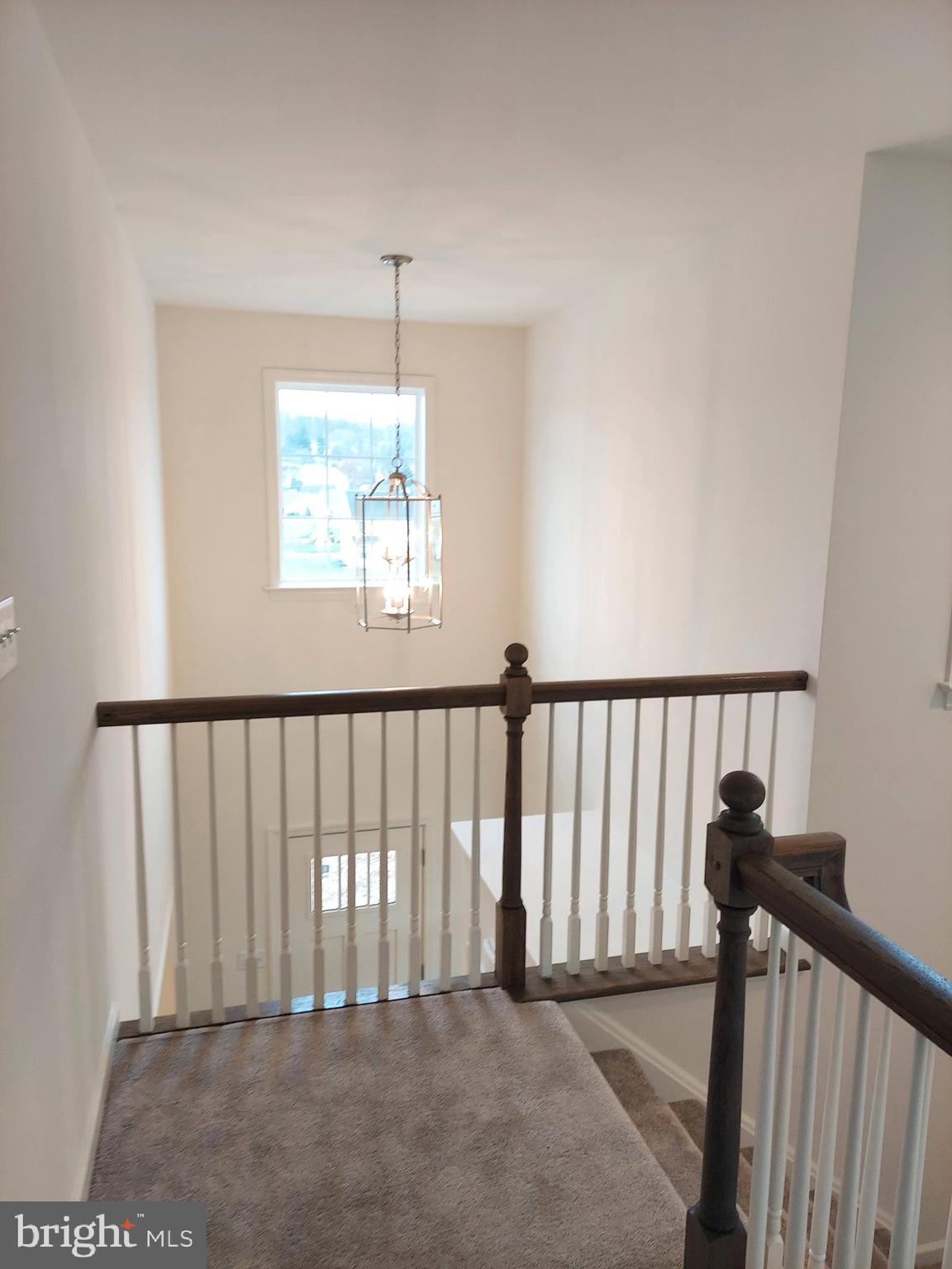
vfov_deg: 71.6
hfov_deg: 56.8
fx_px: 880
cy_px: 634
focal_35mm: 24
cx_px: 476
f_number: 1.8
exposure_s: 1/50
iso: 125
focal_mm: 5.23
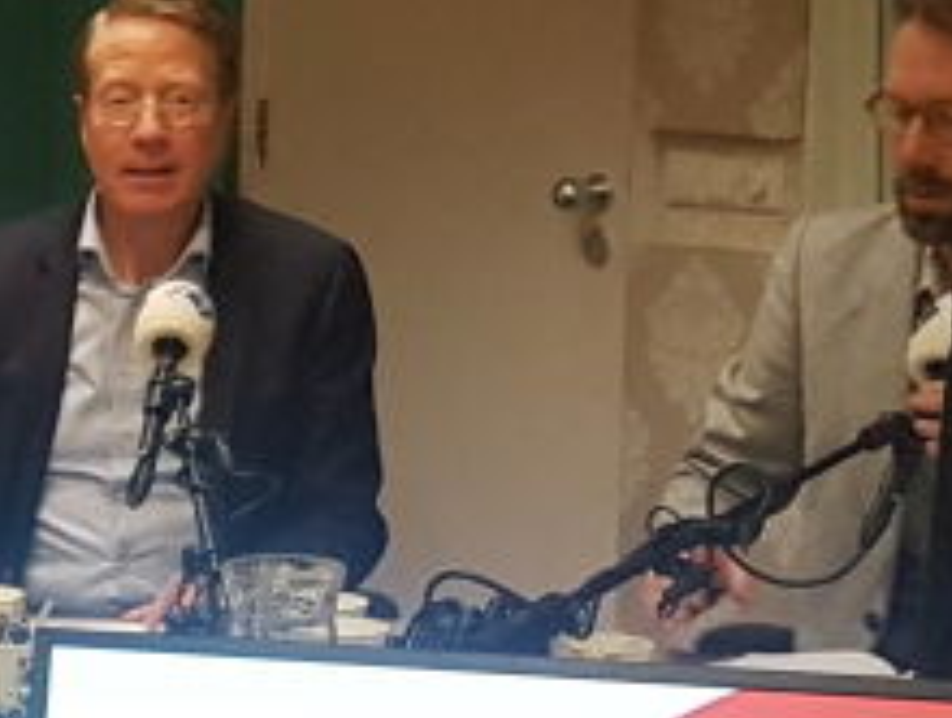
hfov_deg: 41.3
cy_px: 257
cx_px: 210
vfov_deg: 32.8
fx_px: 1213
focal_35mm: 44
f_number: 1.7
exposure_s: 1/25
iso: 200
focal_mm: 4.2
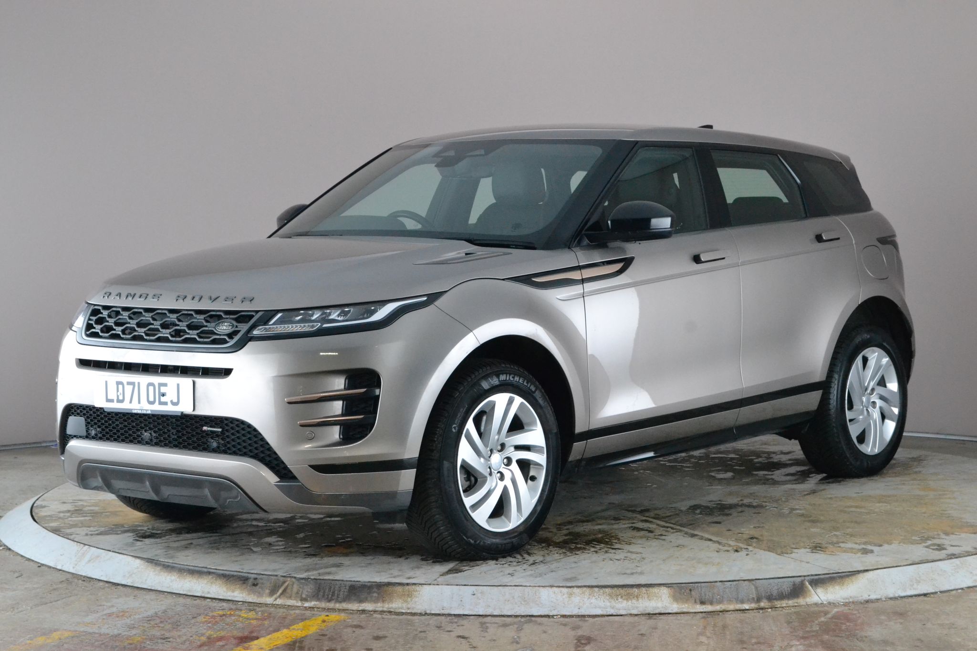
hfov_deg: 28.1
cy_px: 326
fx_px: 1954
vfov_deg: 18.9
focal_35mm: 72
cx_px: 488
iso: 3200
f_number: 11
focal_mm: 48
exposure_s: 1/40
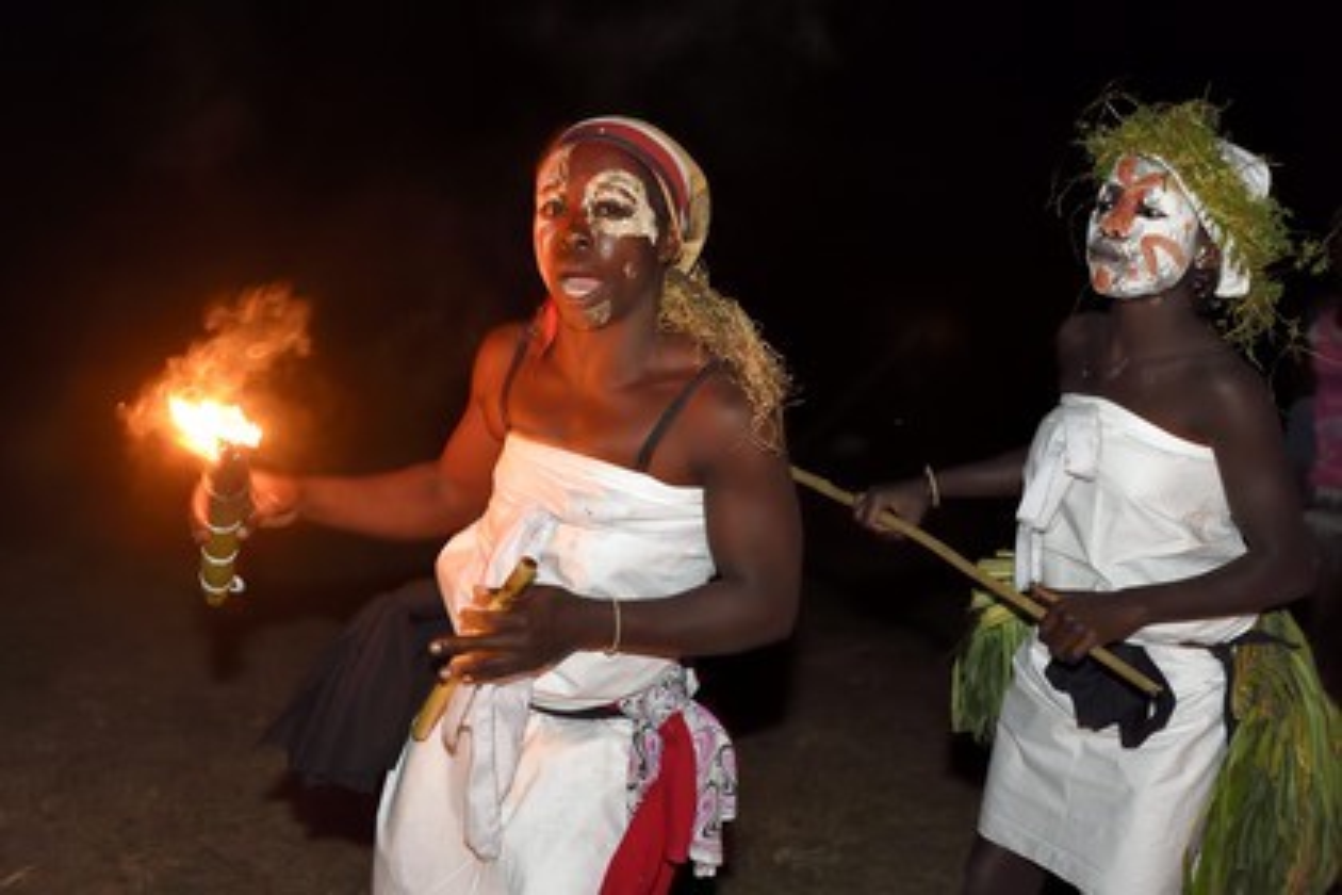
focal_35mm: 48
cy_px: 448
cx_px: 671
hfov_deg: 41.1
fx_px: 1789
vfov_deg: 28.1
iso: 6400
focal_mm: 48
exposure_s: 1/30
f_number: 4
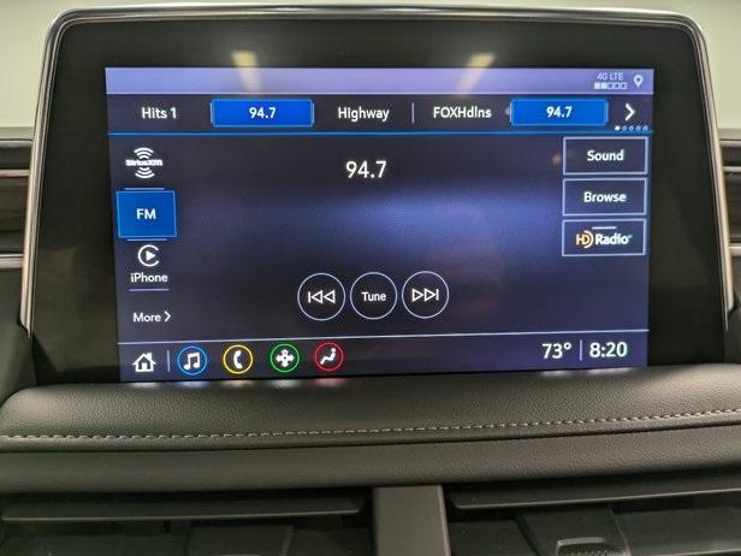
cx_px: 374
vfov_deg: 53.1
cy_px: 285
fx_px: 557
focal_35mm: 26
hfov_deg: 67.3
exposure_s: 1/40
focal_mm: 5.43
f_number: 1.89
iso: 64
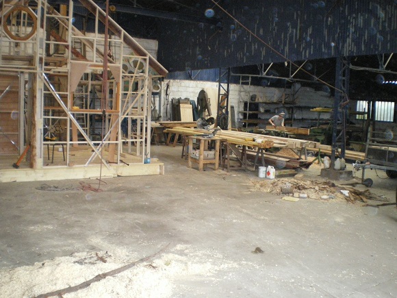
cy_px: 149
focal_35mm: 36
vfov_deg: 39.7
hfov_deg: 51.4
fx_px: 413
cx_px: 198
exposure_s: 1/50
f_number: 3.1
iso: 640
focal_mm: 6.3
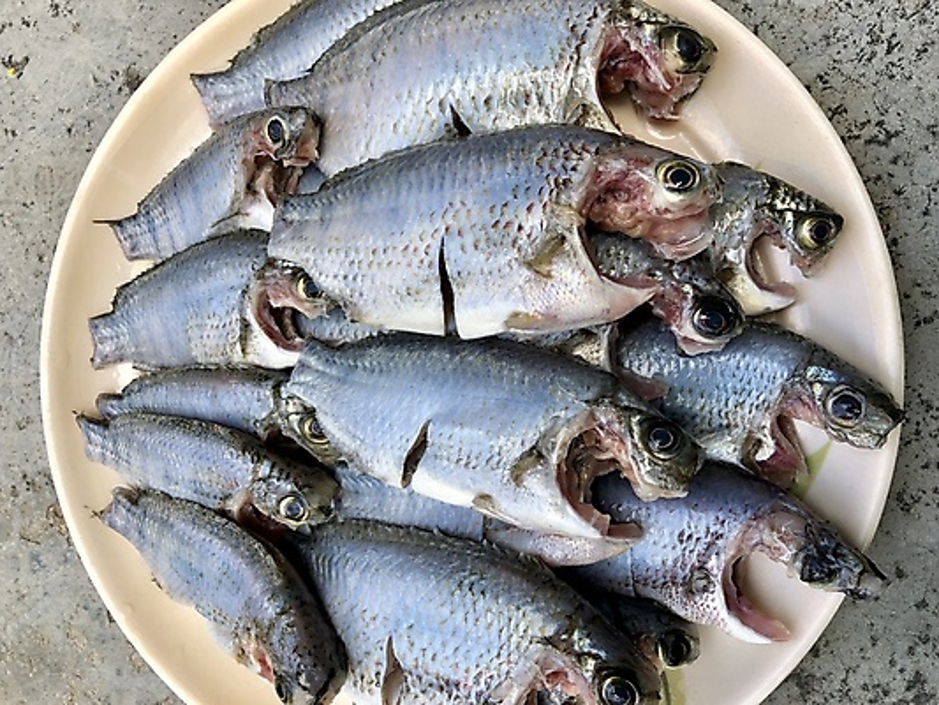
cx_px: 470
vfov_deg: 49.8
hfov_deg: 63.4
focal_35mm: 28
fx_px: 760
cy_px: 352
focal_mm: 4
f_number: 1.8
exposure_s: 1/240
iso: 20
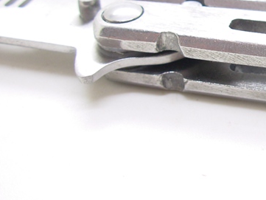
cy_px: 56
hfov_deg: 23.7
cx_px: 263
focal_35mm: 79
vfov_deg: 18.6
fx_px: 607
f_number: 2.9
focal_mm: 6.3
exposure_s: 1/45.3
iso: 50
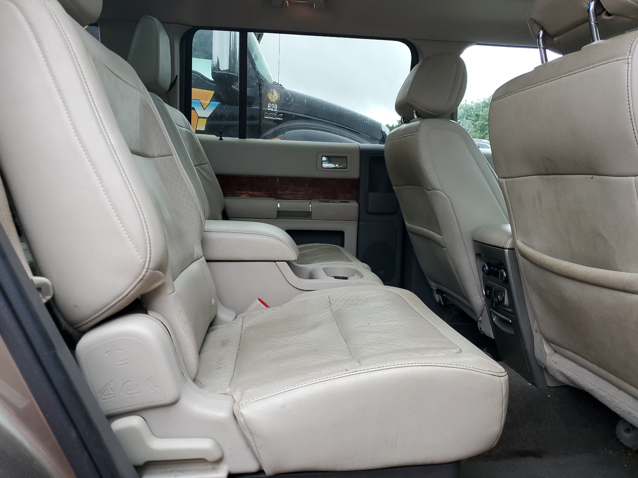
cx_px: 319
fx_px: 479
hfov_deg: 67.3
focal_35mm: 26
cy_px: 239
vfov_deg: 53.1
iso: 67
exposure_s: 1/100
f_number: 1.5
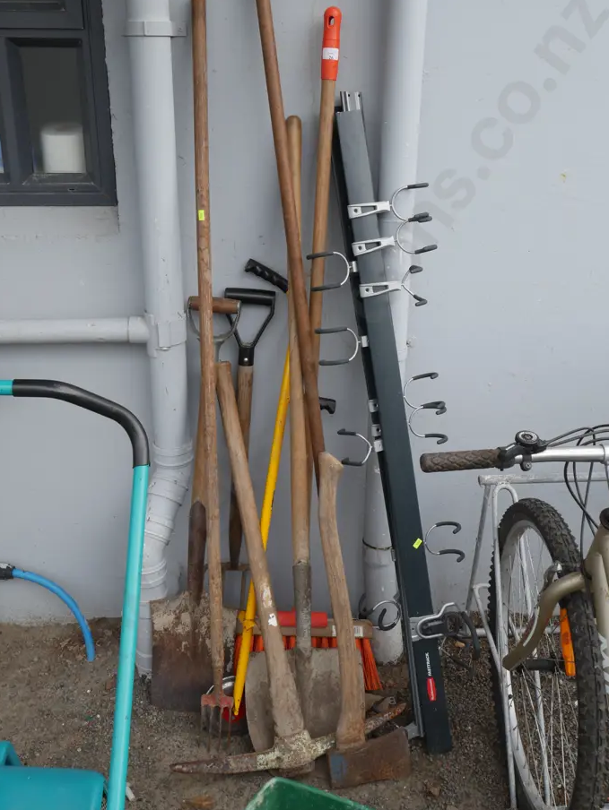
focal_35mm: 34
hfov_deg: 41.8
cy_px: 367
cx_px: 319
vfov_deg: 53.9
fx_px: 797
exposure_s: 1/160
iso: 200
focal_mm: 15
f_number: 6.3
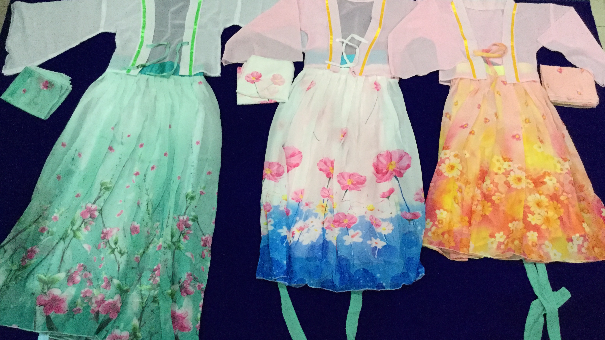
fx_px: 545
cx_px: 304
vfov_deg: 34.6
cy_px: 196
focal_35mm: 34
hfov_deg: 58.0
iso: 320
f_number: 2.4
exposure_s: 1/17
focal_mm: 3.3
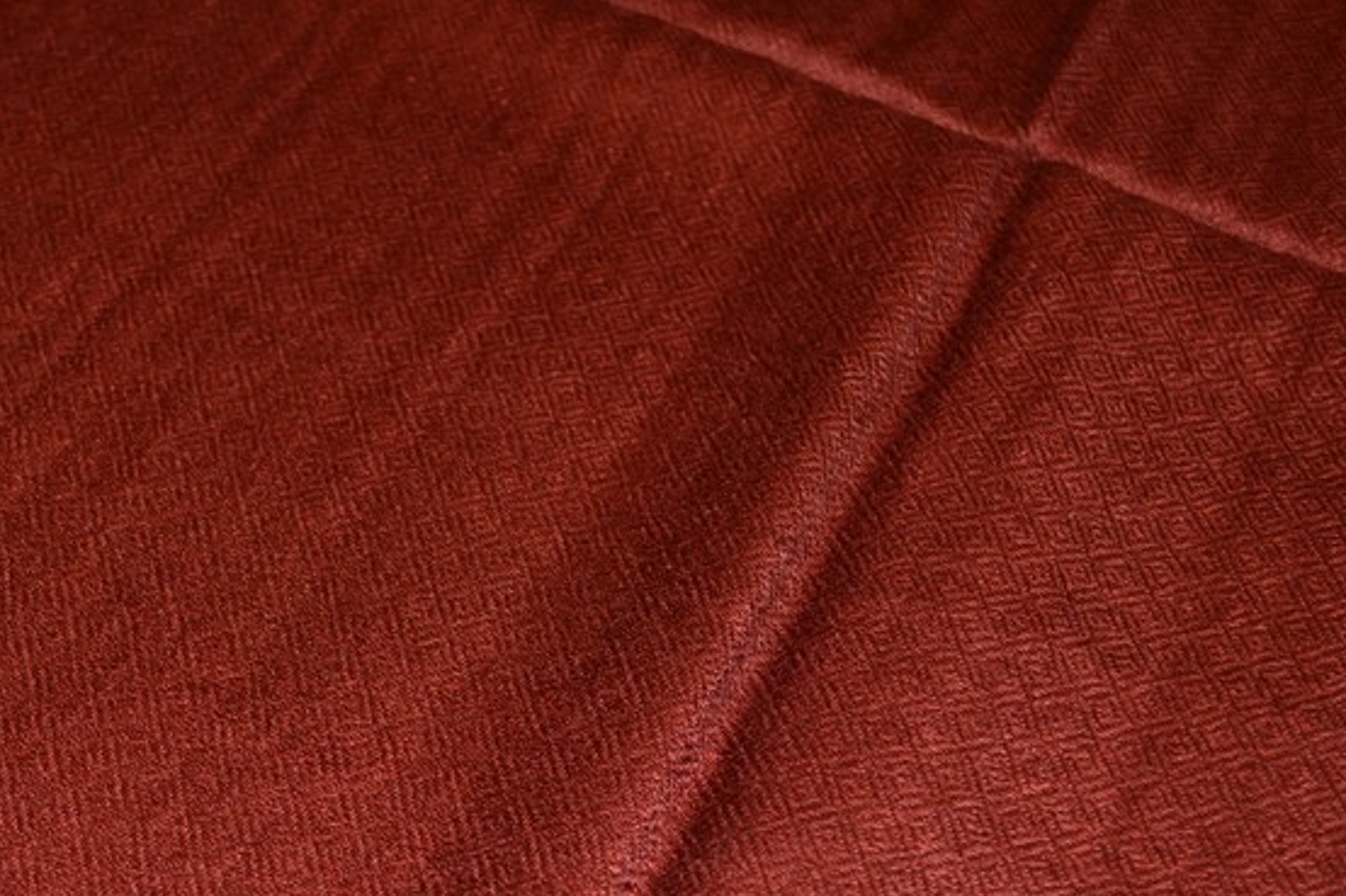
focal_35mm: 61
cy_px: 822
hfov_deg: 32.1
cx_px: 289
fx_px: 2280
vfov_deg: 21.7
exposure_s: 1/60
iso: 560
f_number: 4
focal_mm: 22
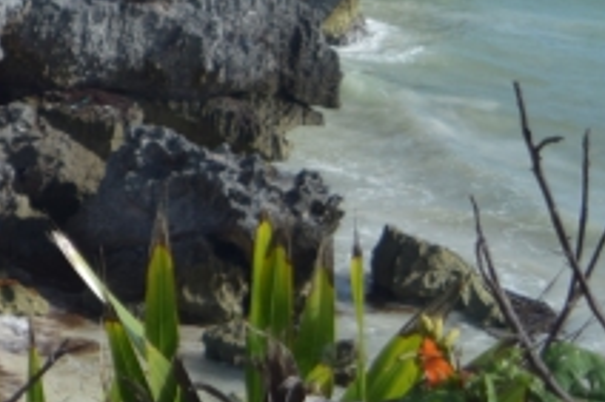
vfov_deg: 7.4
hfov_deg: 10.0
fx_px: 3046
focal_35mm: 181
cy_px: -242
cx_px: -830
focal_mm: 25
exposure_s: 1/2000
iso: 200
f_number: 4
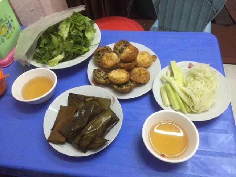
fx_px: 198
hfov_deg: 61.7
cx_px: 118
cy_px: 88
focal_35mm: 29
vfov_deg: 48.2
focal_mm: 4.15
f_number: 2.2
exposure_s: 1/25
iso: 250
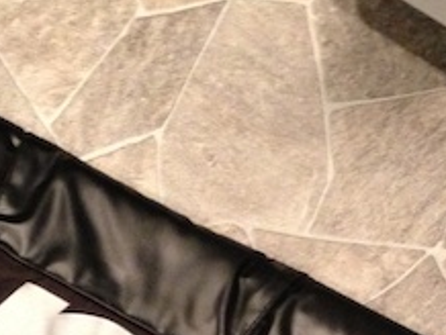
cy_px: 404
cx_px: 151
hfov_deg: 16.2
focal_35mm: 121
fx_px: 1561
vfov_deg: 12.0
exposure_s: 1/15
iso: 400
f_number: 2.4
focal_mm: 4.13
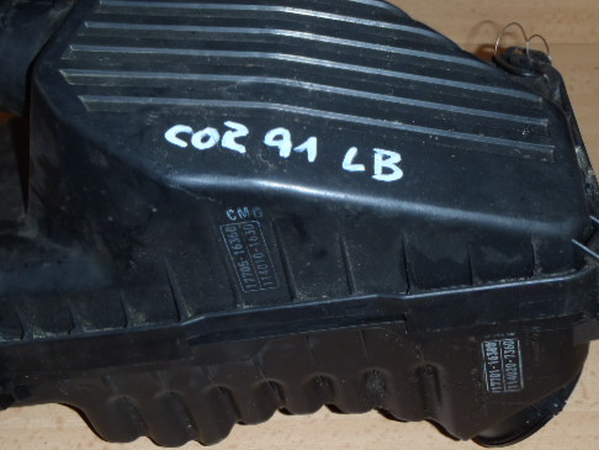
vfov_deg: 29.1
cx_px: 256
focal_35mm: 50
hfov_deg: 38.1
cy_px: 203
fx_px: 866
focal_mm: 6.83
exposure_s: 1/40
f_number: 4.6
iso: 100
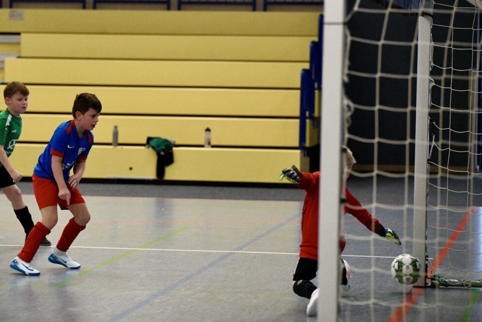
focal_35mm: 121
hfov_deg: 16.9
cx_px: 241
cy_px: 160
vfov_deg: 11.3
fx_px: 1620
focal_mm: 116
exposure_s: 1/1600
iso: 8000
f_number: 2.8
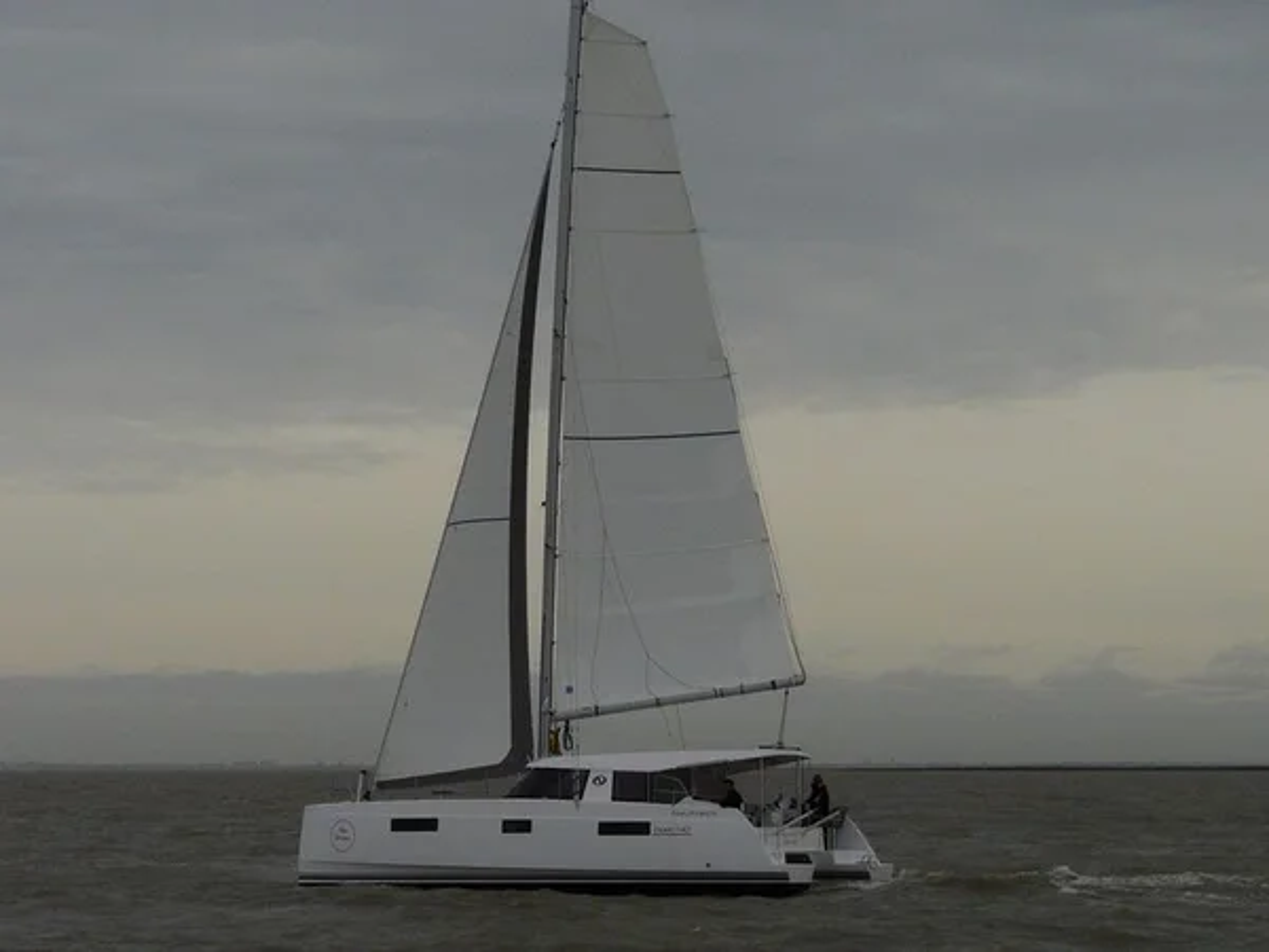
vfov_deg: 11.5
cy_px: 476
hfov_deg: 15.3
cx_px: 634
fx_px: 4729
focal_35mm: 129
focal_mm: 13.3
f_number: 5.6
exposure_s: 1/400
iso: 100
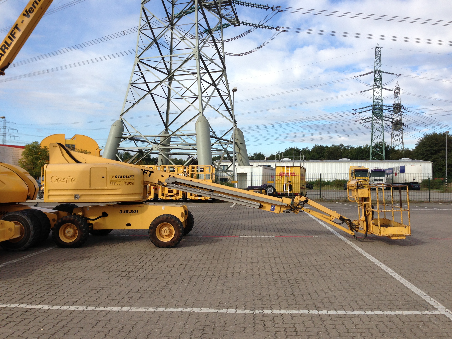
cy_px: 170
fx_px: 431
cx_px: 226
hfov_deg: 55.4
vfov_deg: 42.9
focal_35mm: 33
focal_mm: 4.13
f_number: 2.4
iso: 50
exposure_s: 1/1085
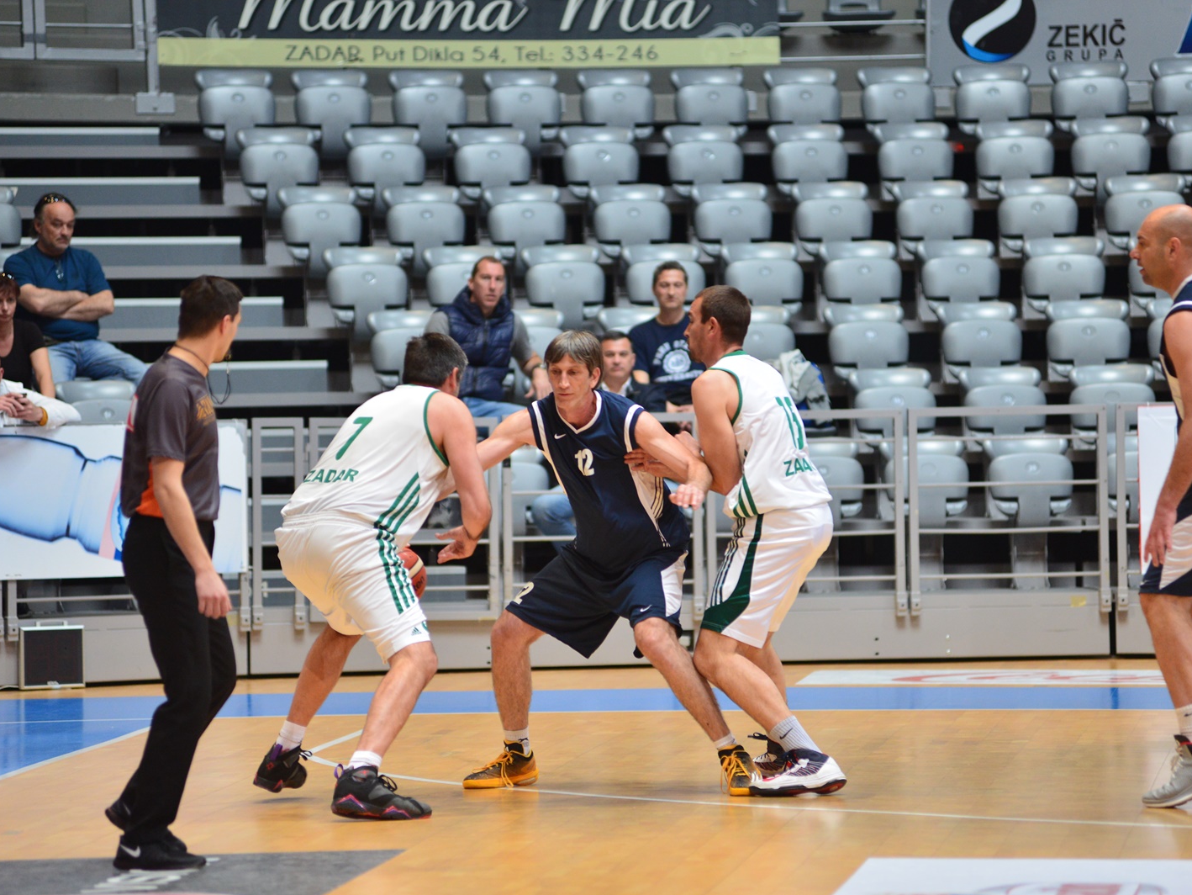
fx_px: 7474
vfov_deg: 6.8
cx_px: 623
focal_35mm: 217
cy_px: 448
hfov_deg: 9.1
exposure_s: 1/500
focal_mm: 200
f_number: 3.2
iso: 2000
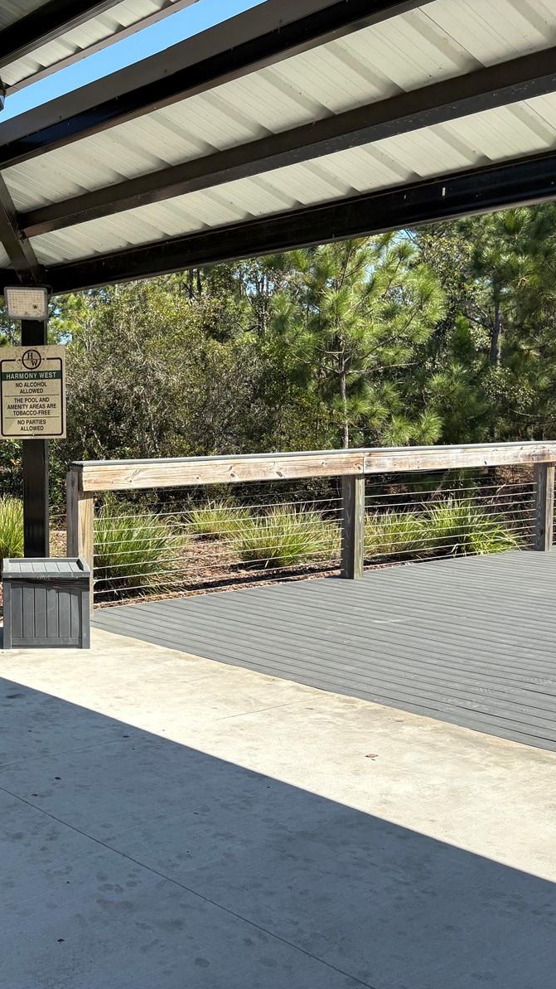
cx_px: -39
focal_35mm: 38
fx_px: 996
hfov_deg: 28.6
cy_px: 492
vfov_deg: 52.8
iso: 50
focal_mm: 5.96
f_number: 1.6
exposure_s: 1/1667
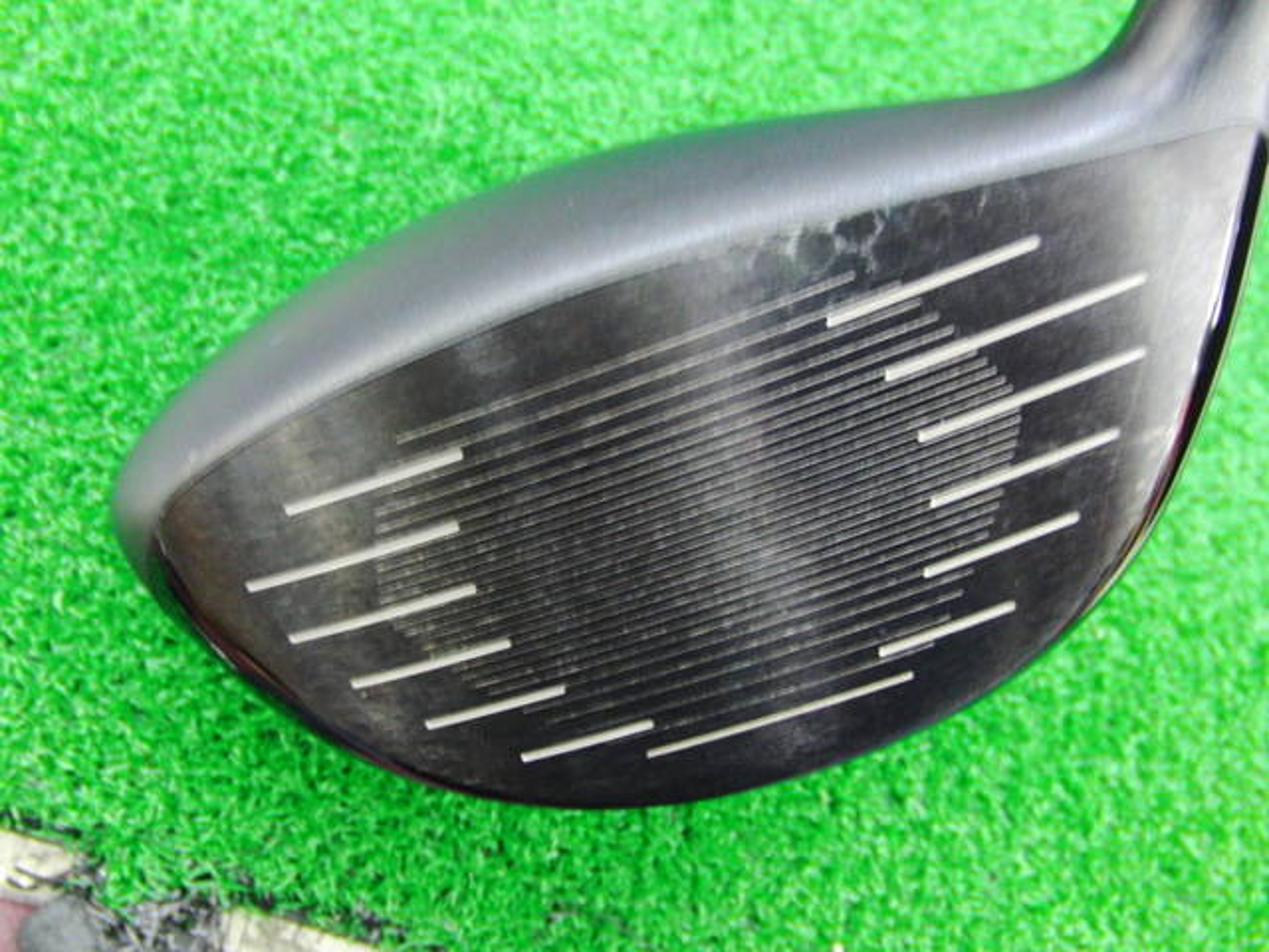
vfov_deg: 38.7
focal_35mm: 37
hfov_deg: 50.1
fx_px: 1356
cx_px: 634
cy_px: 476
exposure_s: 1/8
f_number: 3.6
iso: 400
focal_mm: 6.42
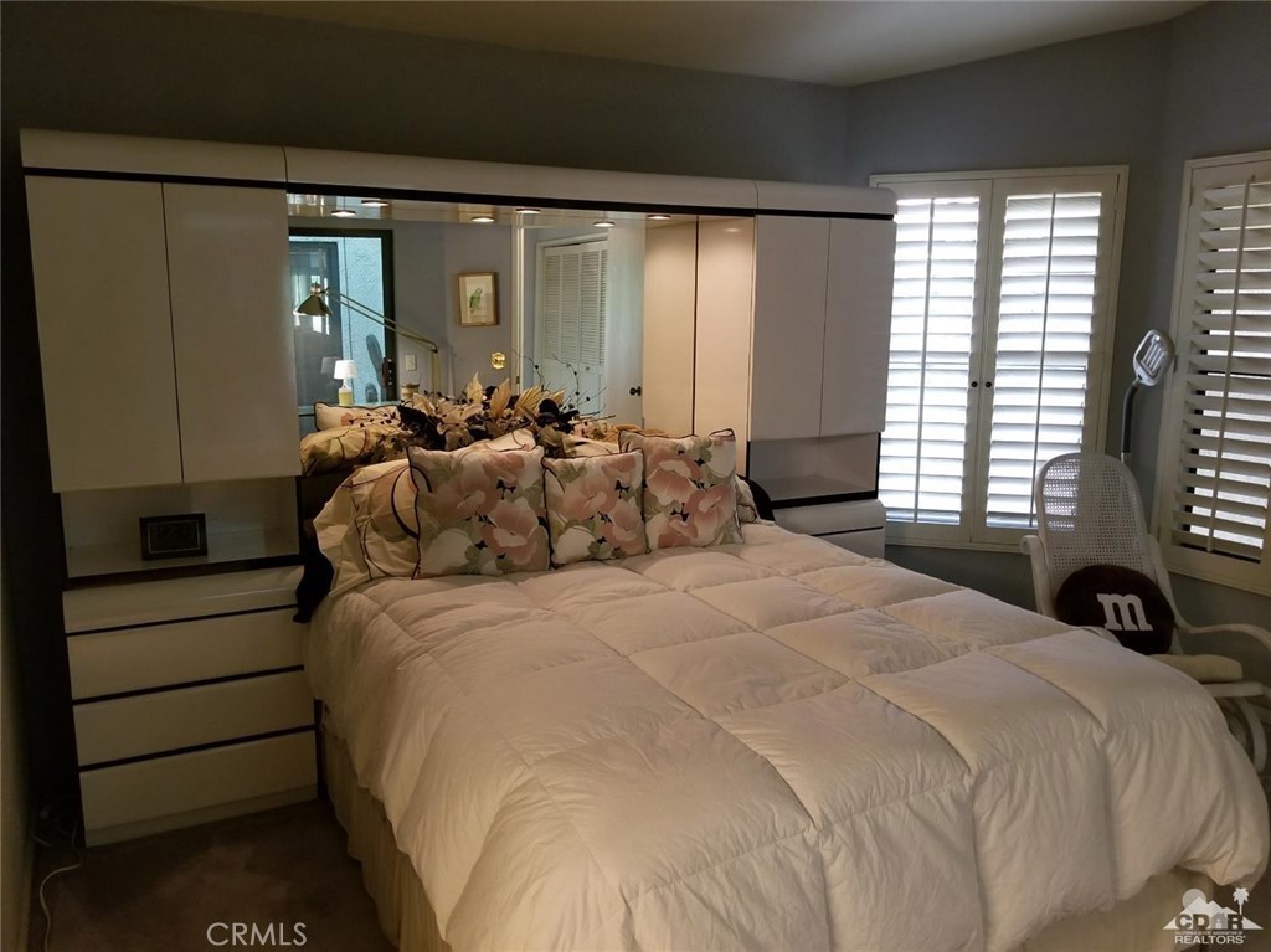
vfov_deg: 53.0
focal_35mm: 26
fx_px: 954
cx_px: 636
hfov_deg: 67.3
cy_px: 476
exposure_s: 1/24
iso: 250
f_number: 1.7
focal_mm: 4.3
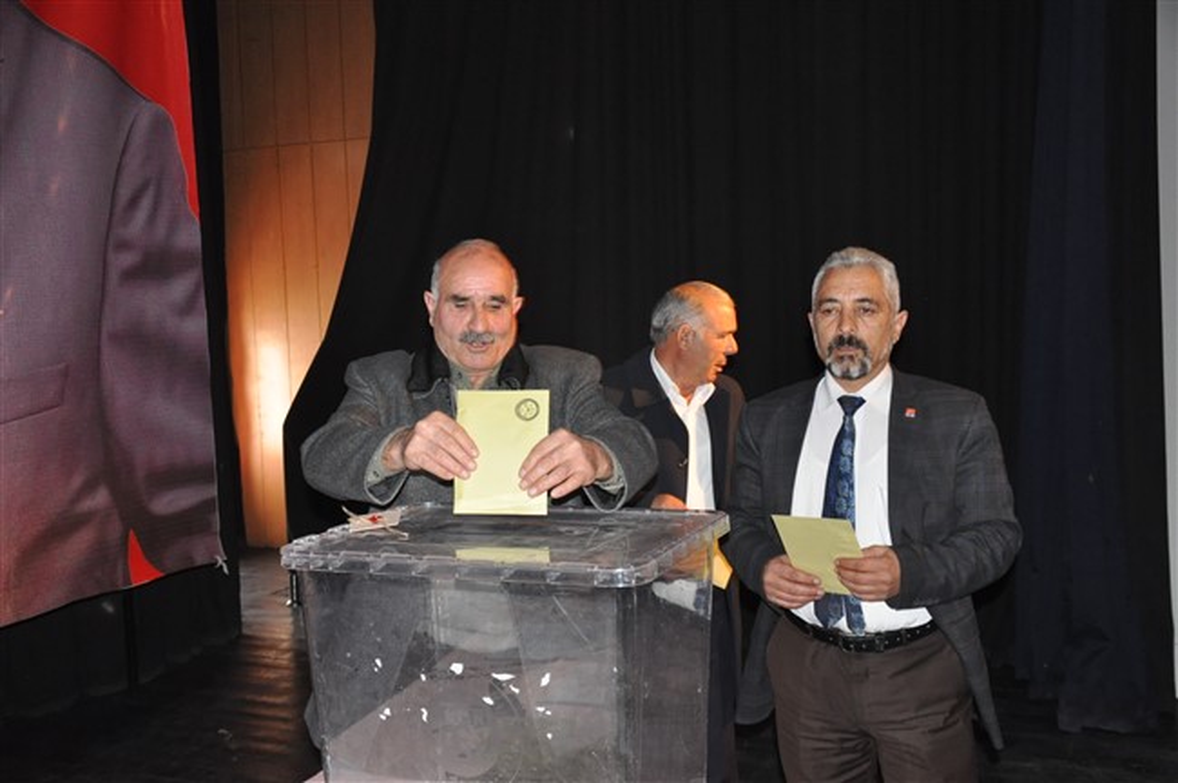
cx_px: 589
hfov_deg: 49.6
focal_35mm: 39
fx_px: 1275
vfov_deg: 34.1
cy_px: 392
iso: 1250
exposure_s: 1/60
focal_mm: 26
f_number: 4.5
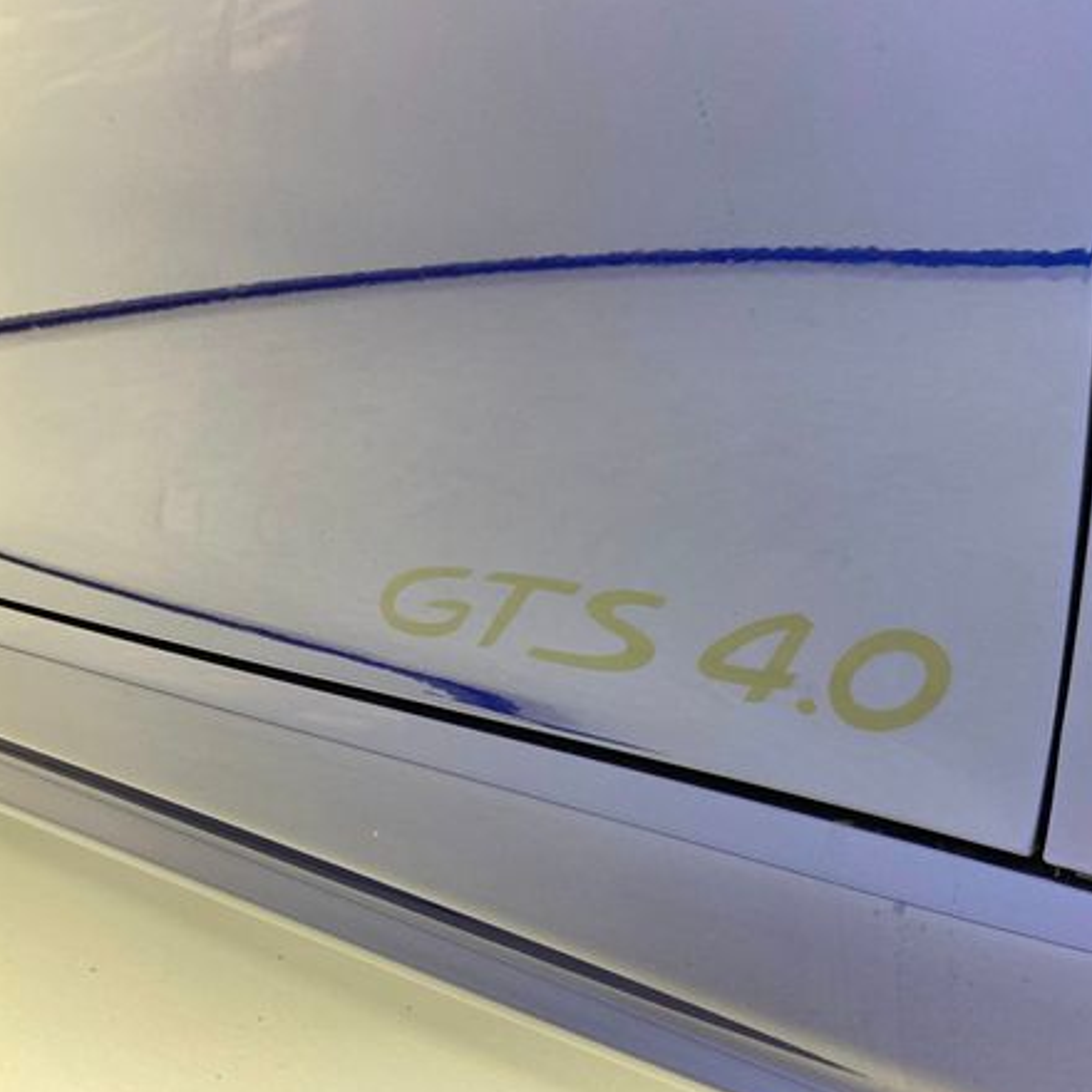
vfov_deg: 46.0
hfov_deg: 45.6
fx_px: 1285
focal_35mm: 36
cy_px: 566
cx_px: 695
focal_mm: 3.99
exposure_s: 1/120
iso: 80
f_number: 1.8
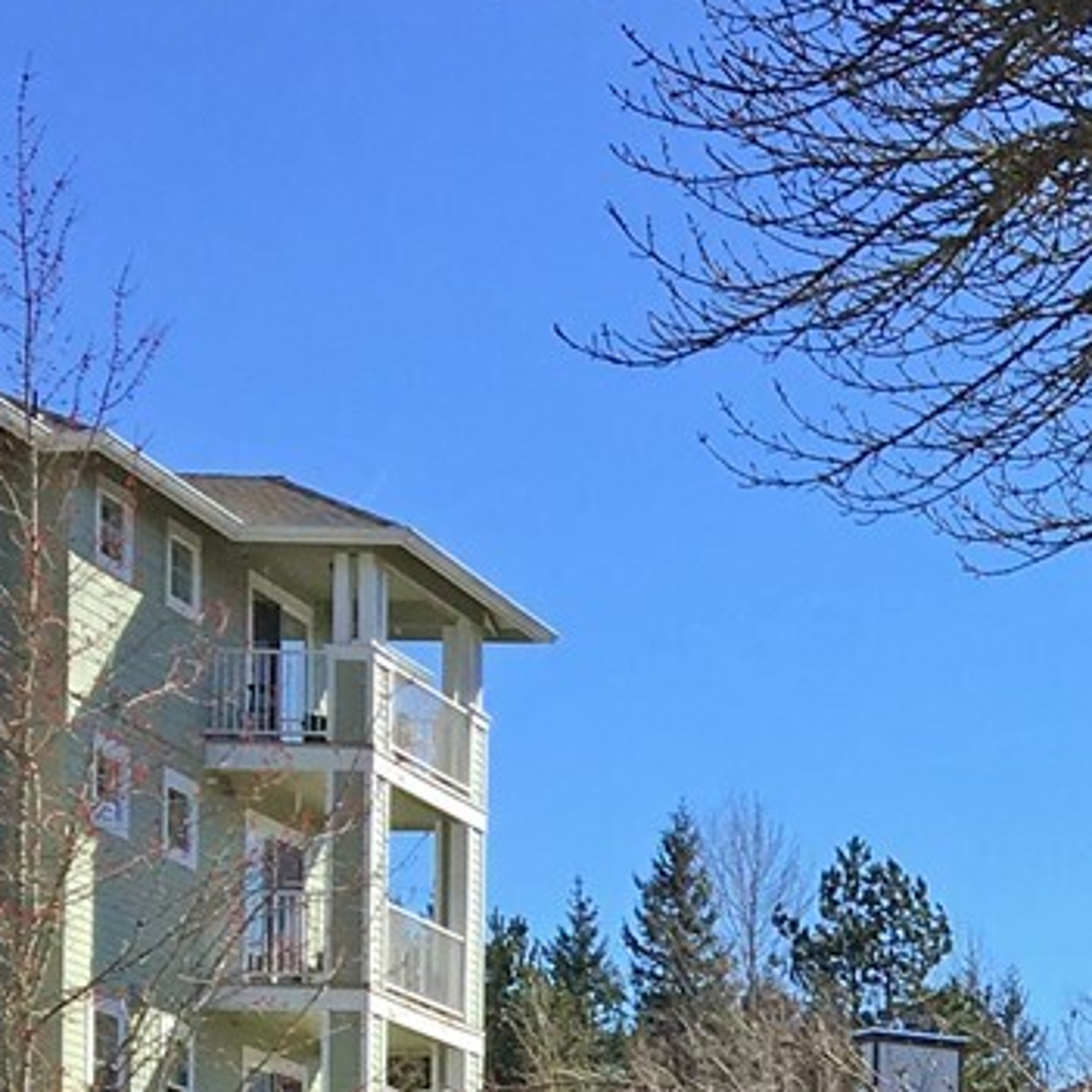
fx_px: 4176
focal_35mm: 117
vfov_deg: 14.0
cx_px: 1795
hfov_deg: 13.7
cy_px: 1608
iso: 25
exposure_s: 1/1350
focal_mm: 4.15
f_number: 2.2
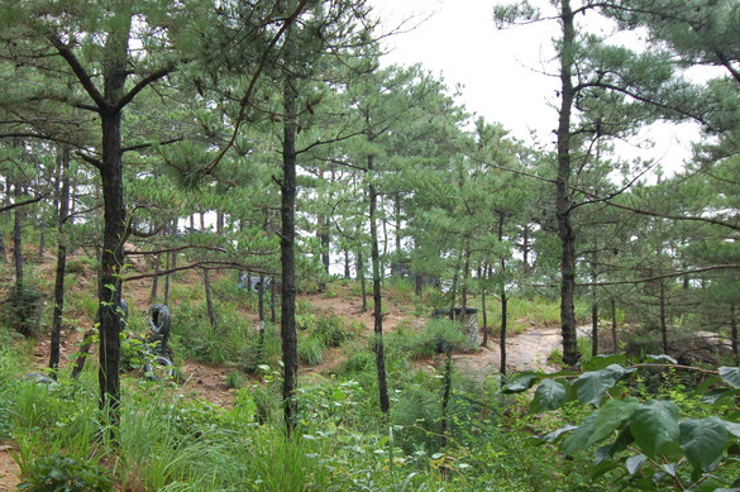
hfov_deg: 45.4
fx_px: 883
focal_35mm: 43
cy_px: 280
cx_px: 328
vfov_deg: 31.1
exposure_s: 1/125
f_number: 5.6
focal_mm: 24
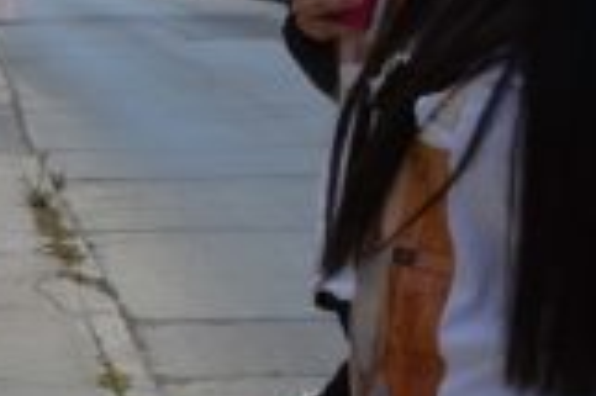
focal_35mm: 129
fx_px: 2133
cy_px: 263
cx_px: -466
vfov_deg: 10.6
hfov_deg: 14.1
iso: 100
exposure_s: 1/400
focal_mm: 18
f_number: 7.1
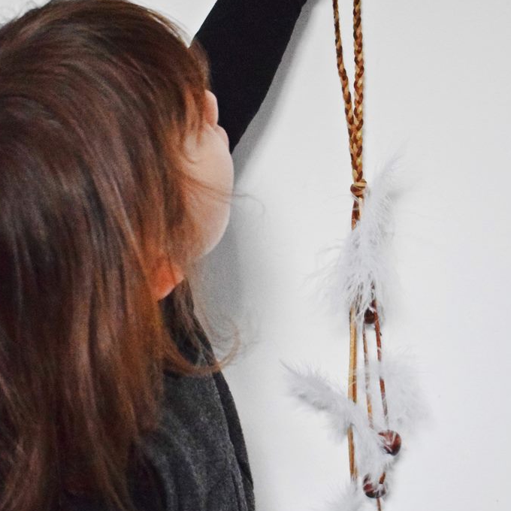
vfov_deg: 19.3
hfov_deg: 19.3
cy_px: 316
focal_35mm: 90
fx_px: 1503
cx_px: 222
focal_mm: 30
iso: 5000
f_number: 4.2
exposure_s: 1/60
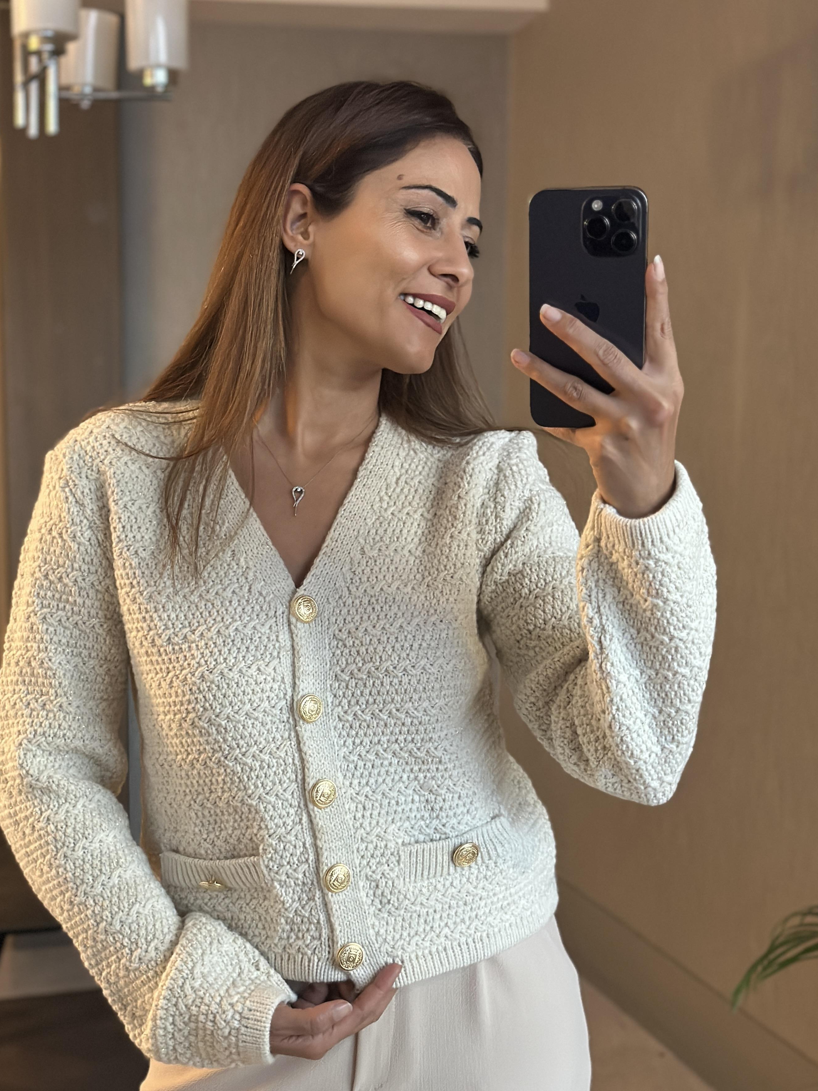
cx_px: 363
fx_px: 1733
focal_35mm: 55
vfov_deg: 34.9
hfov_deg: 26.5
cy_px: 619
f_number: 1.78
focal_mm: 6.86
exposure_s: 1/33
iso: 640
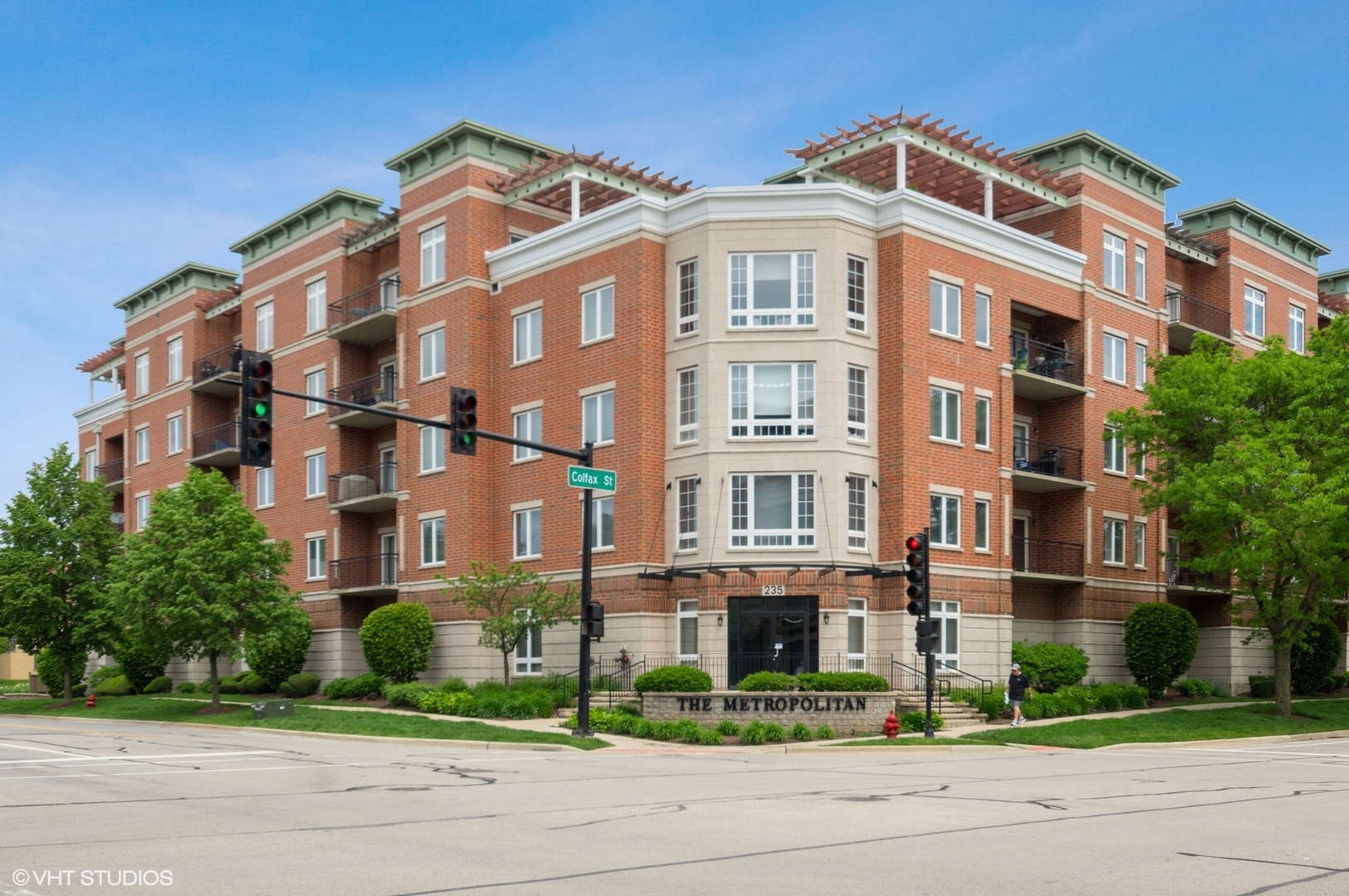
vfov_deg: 36.8
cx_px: 674
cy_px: 448
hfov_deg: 53.2
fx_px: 1348
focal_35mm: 36
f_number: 10
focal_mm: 24
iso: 200
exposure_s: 1/320
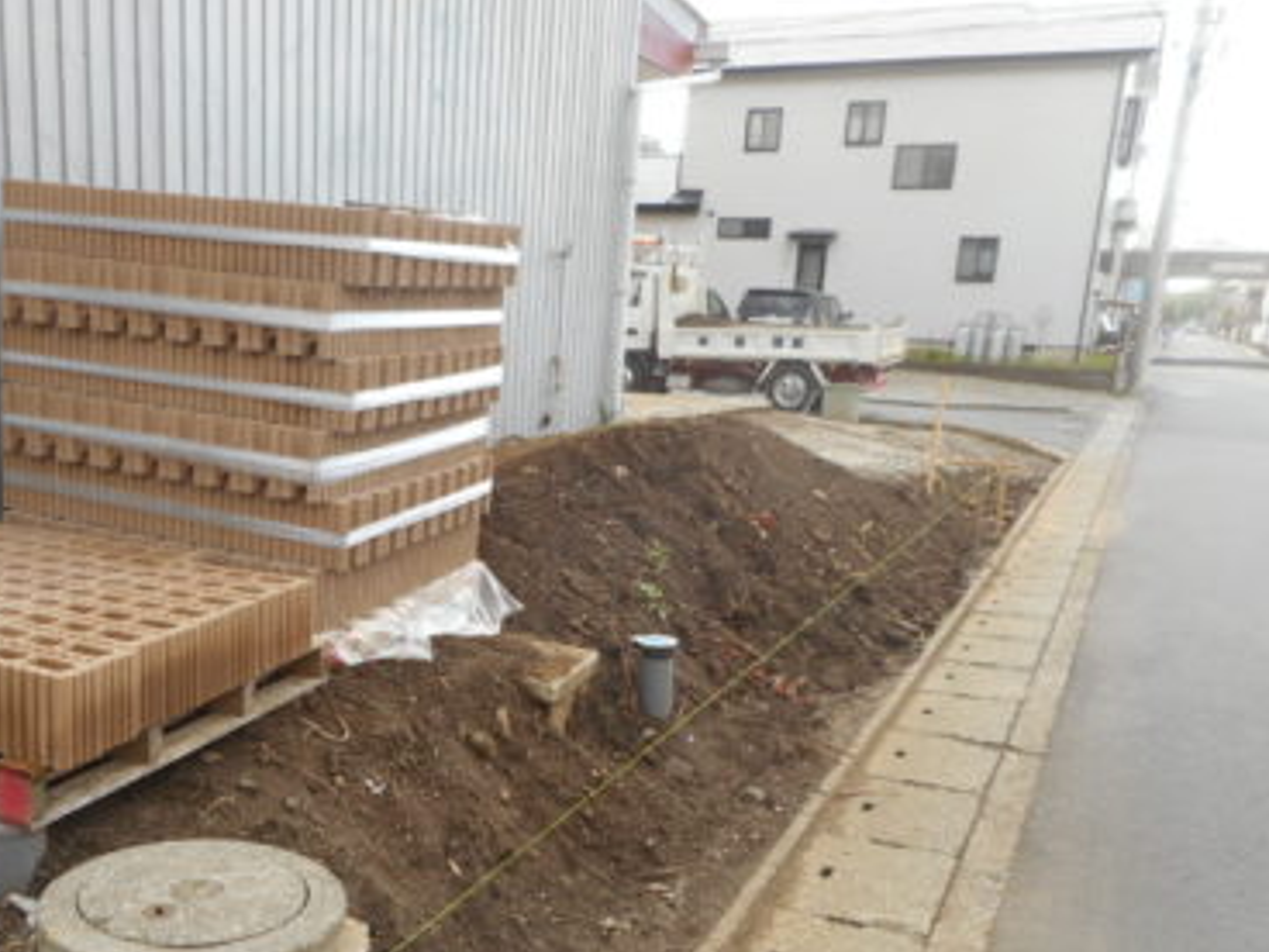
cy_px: 643
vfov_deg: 41.2
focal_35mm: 34
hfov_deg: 53.4
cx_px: 479
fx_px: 1246
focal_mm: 4.5
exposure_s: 1/80
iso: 80
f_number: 3.7
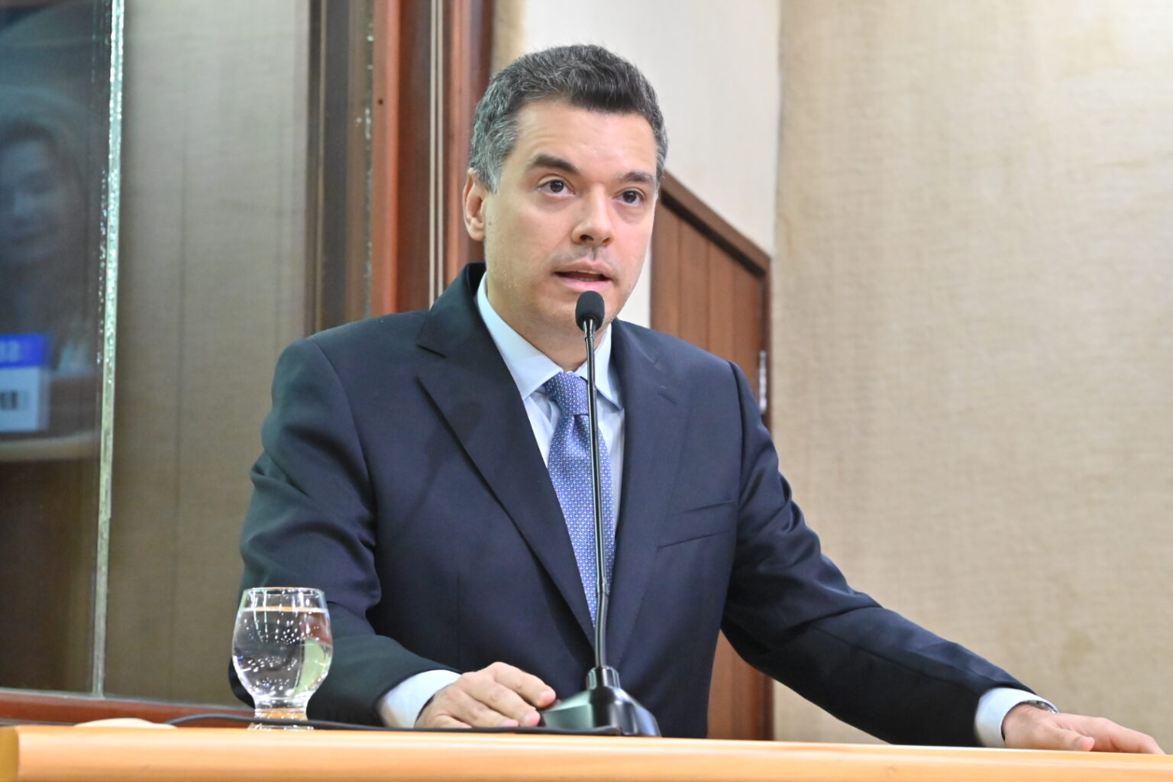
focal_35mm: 90
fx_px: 2932
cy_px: 391
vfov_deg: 15.2
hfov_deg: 22.6
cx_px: 586
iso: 6400
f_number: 5.6
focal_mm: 60
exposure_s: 1/160
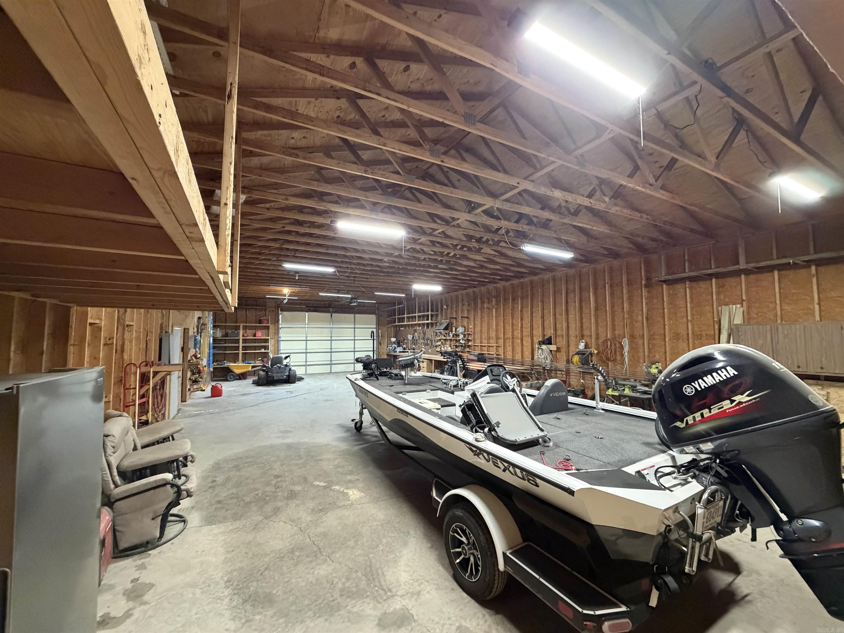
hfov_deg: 102.1
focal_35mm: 14
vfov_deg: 85.7
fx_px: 341
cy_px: 316
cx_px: 422
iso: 640
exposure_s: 1/60
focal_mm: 2.22
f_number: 2.2
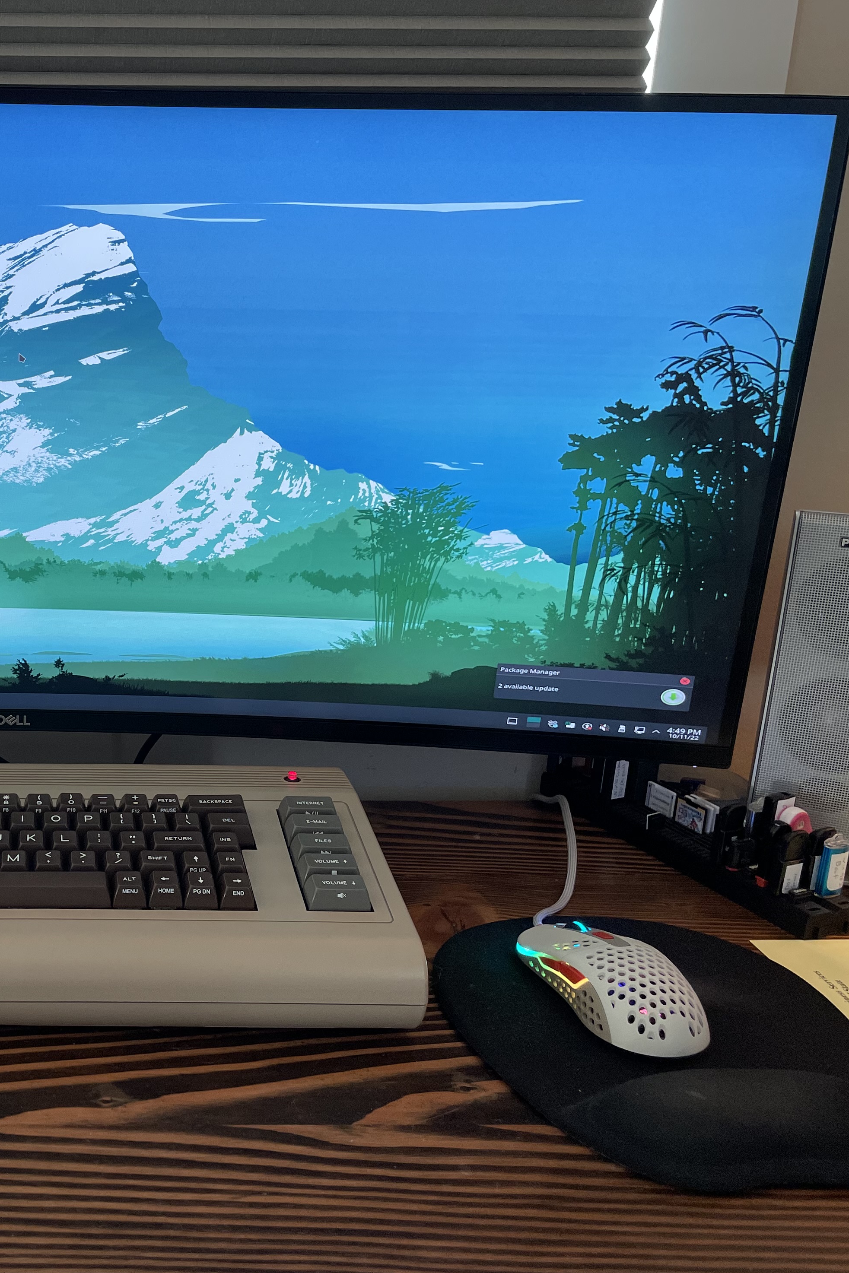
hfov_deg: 33.3
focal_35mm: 37
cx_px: 24
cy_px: 630
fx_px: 1309
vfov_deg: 51.9
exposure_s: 1/60
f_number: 1.6
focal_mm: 4.2
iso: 64
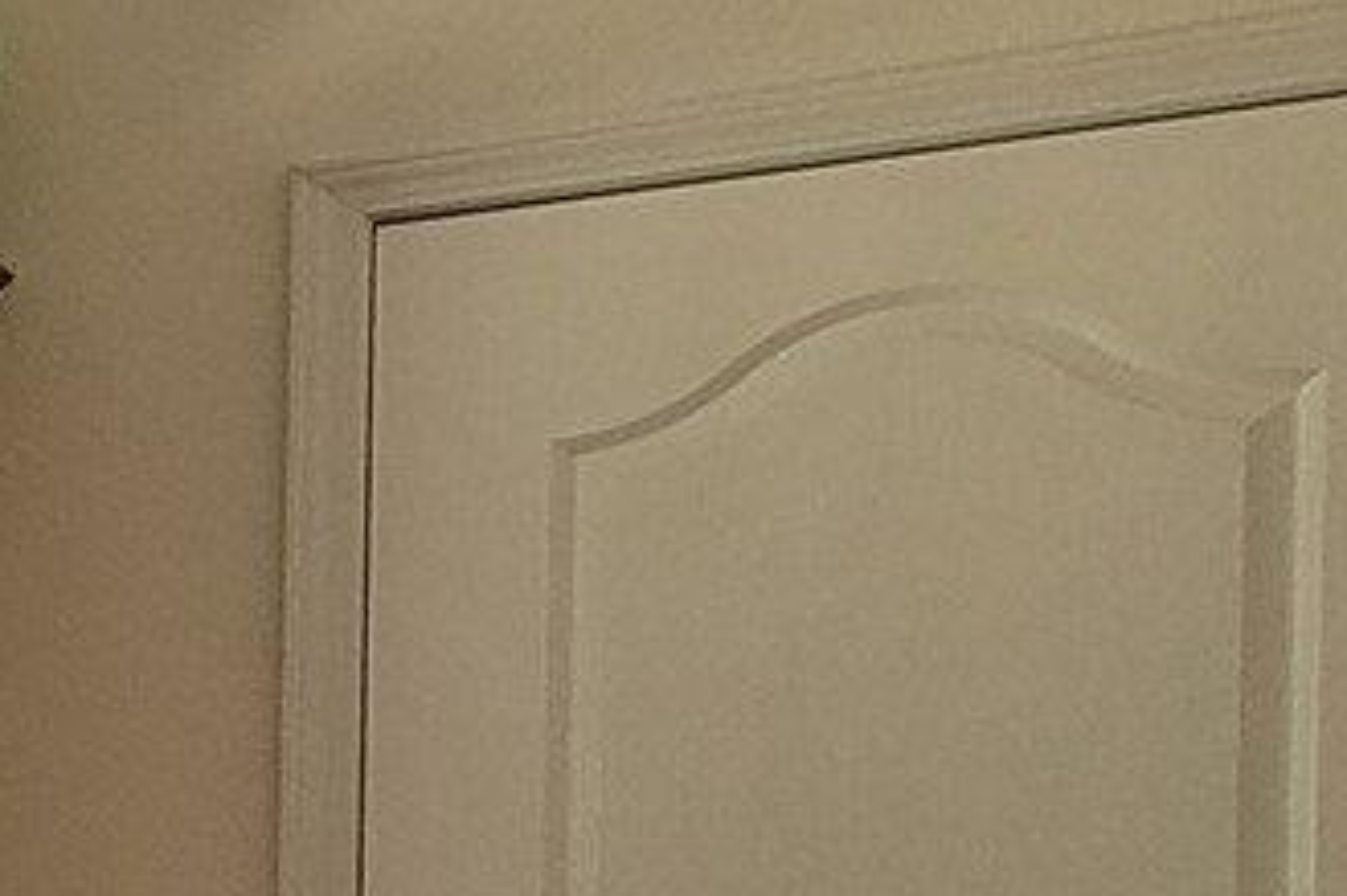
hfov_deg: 15.9
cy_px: 1035
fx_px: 2954
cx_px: -1715
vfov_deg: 16.6
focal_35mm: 79
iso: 160
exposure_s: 1/60
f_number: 2.2
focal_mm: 2.2
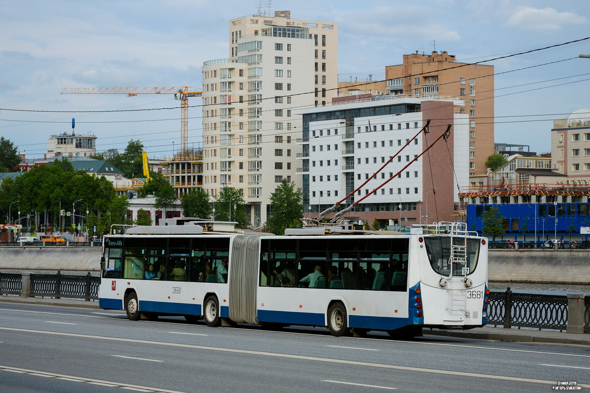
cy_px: 196
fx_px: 1524
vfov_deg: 14.7
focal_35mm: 93
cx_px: 295
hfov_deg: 21.9
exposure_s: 1/800
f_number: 6.3
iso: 200
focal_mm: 62
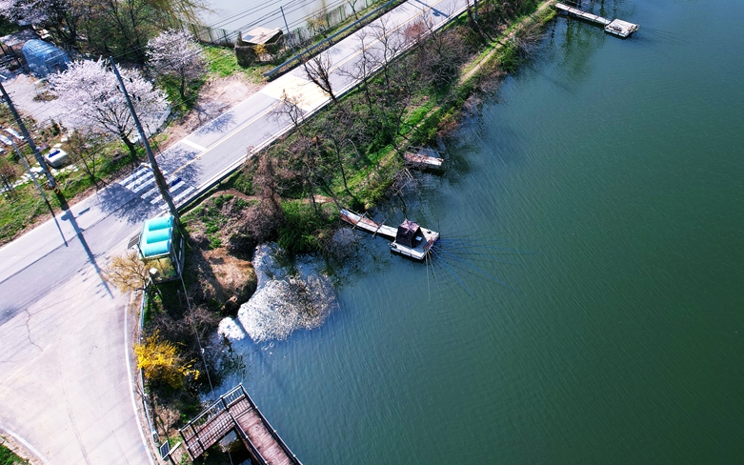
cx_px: 523
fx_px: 669
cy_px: 109
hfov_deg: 56.3
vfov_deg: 37.3
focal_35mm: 33
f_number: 2.8
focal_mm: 8.38
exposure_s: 1/1000
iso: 110
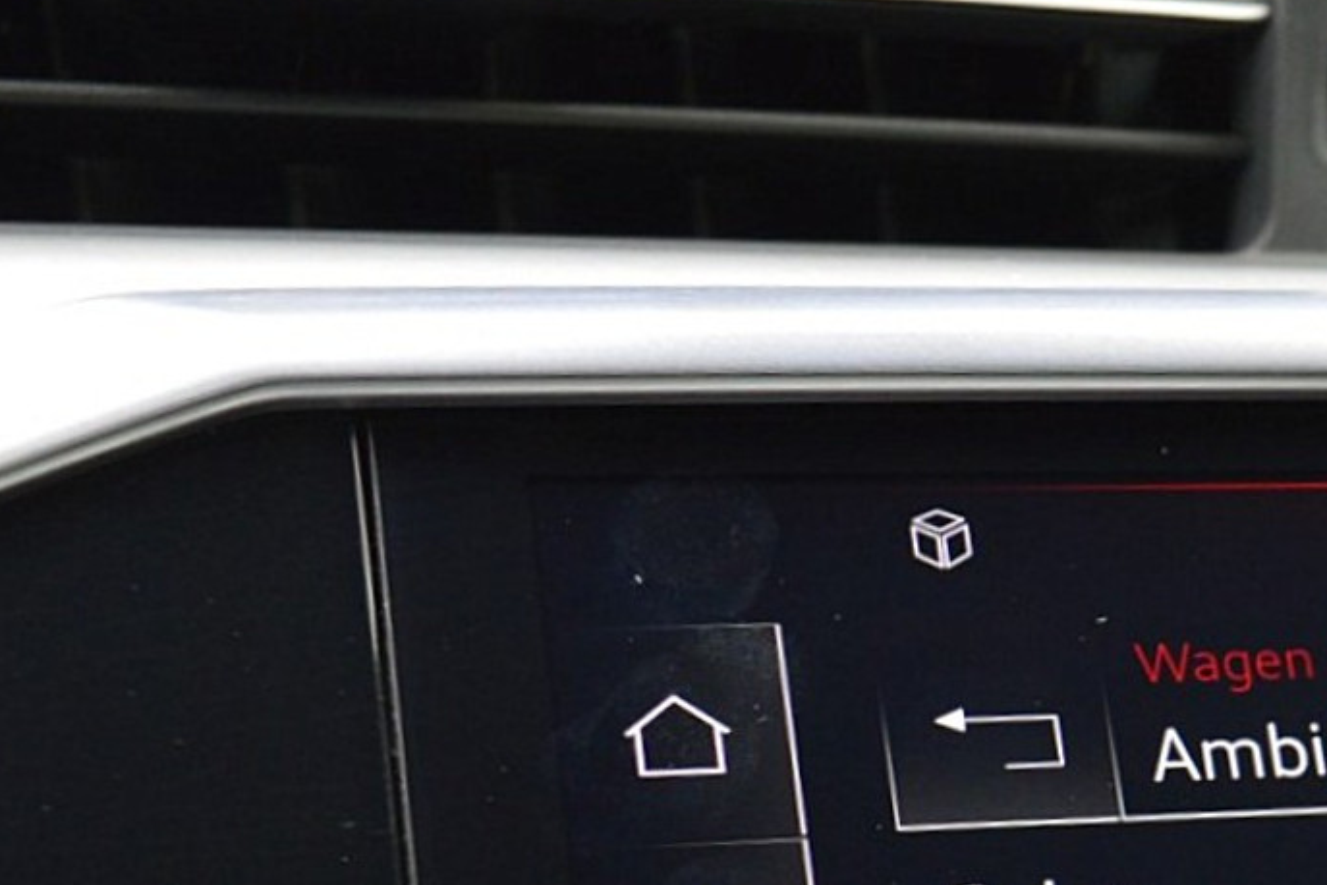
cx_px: 1541
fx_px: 3553
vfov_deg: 13.8
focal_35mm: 96
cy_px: 1022
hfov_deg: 20.0
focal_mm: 23
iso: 800
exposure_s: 1/60
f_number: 5
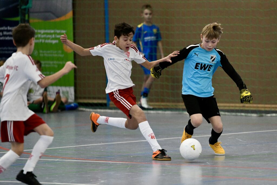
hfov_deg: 10.3
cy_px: 92
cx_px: 138
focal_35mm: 200
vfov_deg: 6.9
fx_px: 1538
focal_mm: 200
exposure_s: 1/1600
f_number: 2.8
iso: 8000
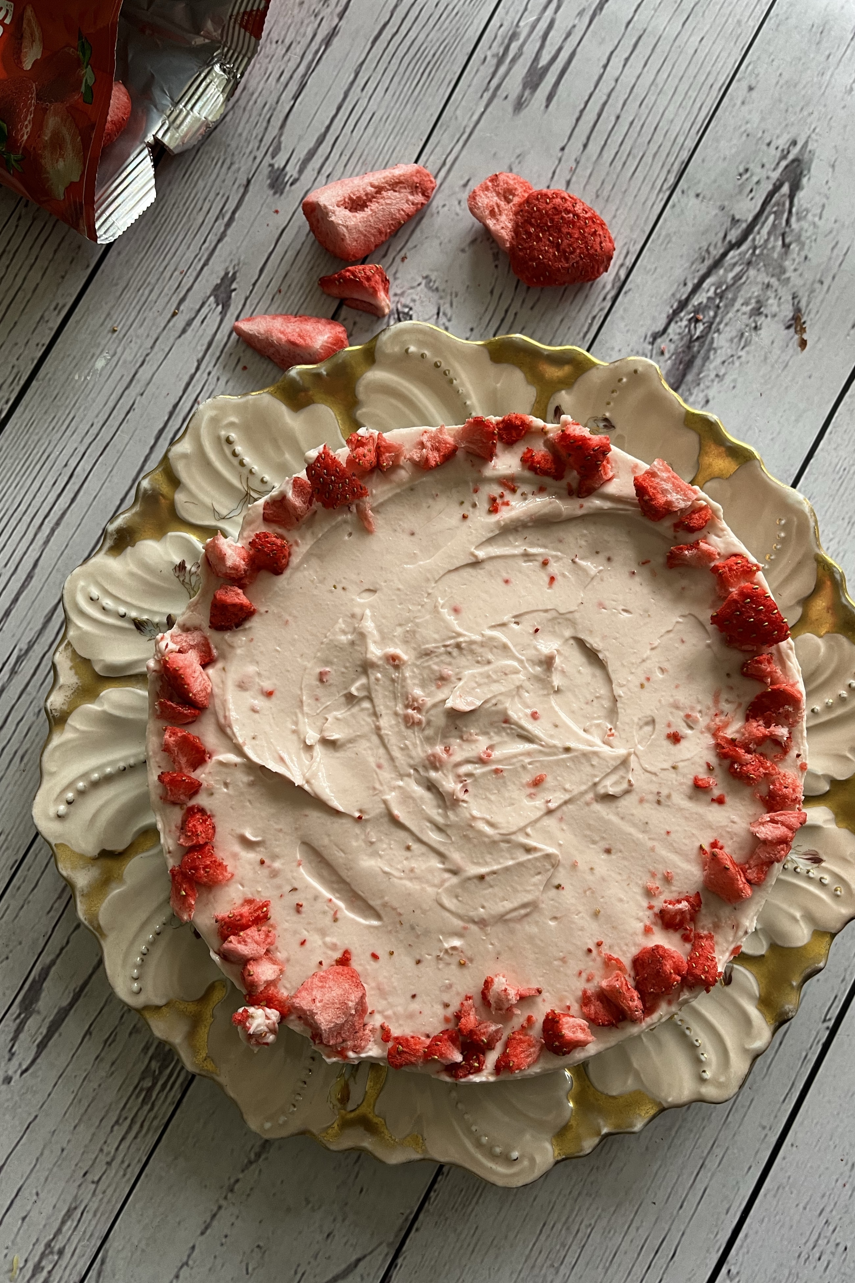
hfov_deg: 46.3
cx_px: 471
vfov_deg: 65.5
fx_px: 997
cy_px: 661
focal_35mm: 28
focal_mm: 5.1
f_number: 1.6
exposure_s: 1/98
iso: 125
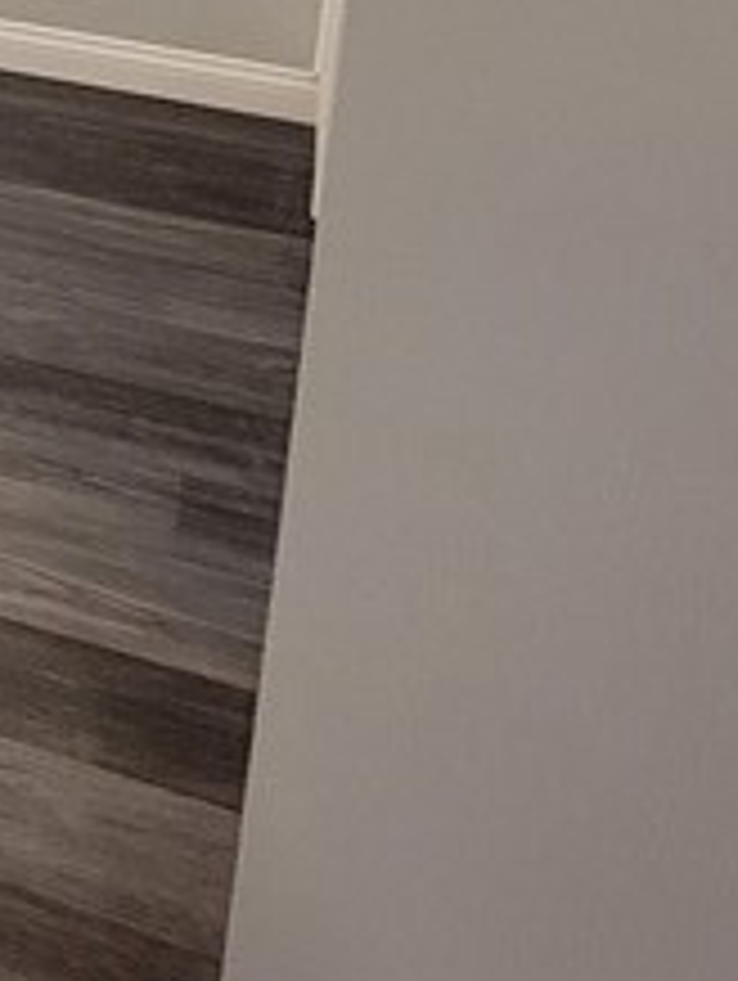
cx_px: -657
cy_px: -292
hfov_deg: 18.1
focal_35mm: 61
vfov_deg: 26.8
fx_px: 1731
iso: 320
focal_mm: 2.2
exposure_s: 1/60
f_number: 2.2
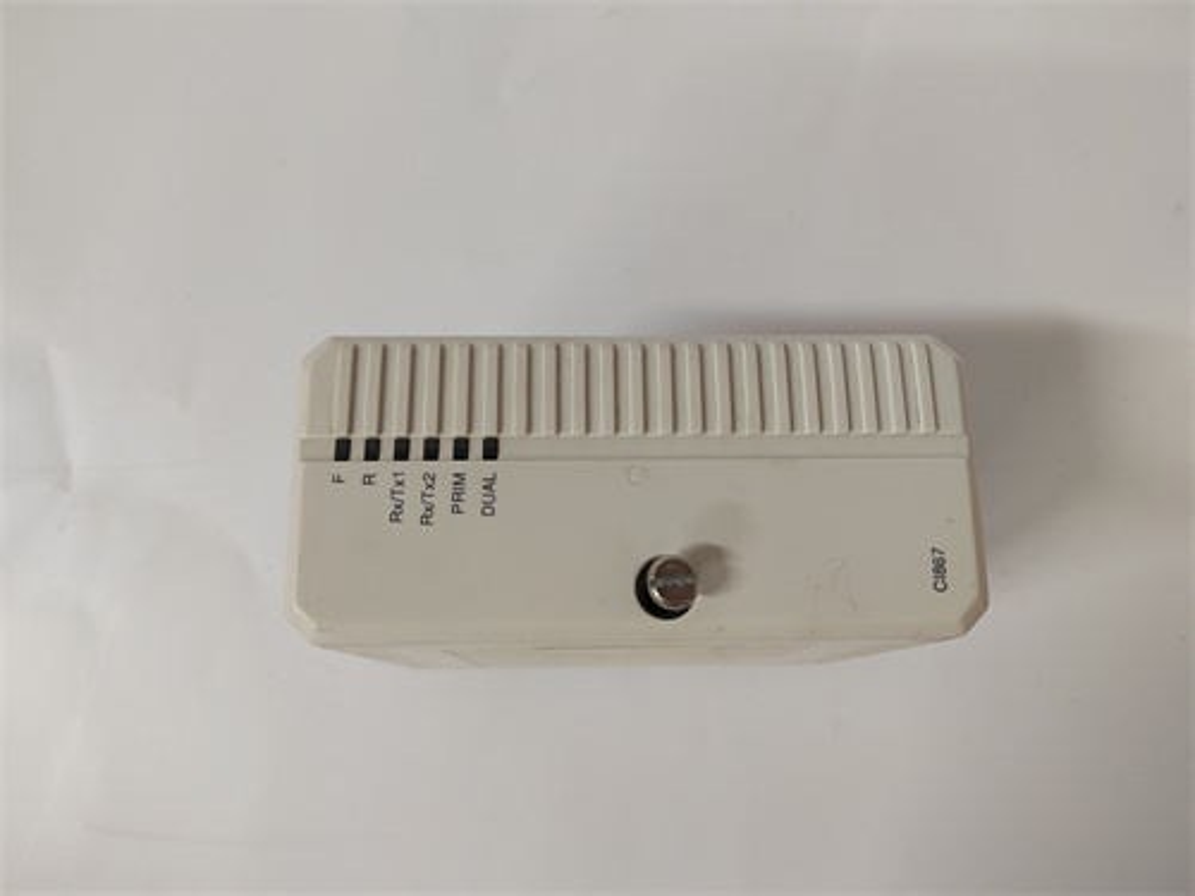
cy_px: 448
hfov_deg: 73.9
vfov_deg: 58.9
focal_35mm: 23
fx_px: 794
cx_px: 598
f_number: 1.9
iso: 2322
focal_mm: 5.52
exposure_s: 1/120
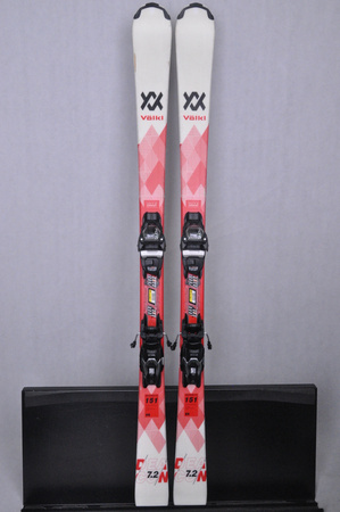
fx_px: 511
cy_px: 256
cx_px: 170
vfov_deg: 53.2
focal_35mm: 36
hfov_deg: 36.8
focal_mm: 24
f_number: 9.5
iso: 3200
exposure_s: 1/125
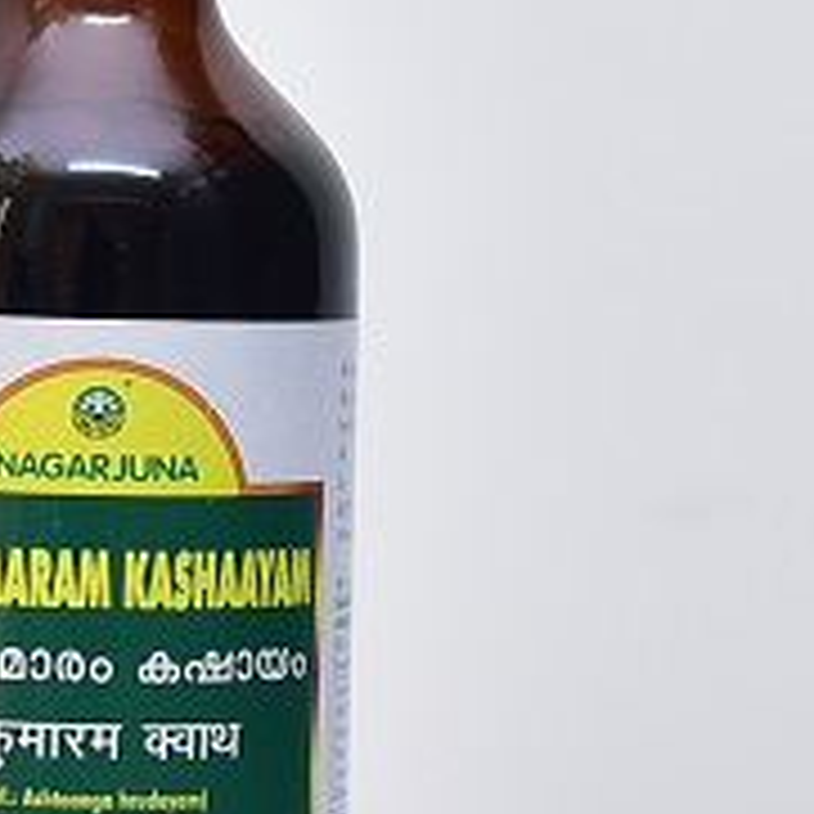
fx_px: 2634
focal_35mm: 99
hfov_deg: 17.3
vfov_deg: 17.5
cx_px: 94
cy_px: 562
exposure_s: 1/80
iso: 1250
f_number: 4
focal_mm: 40
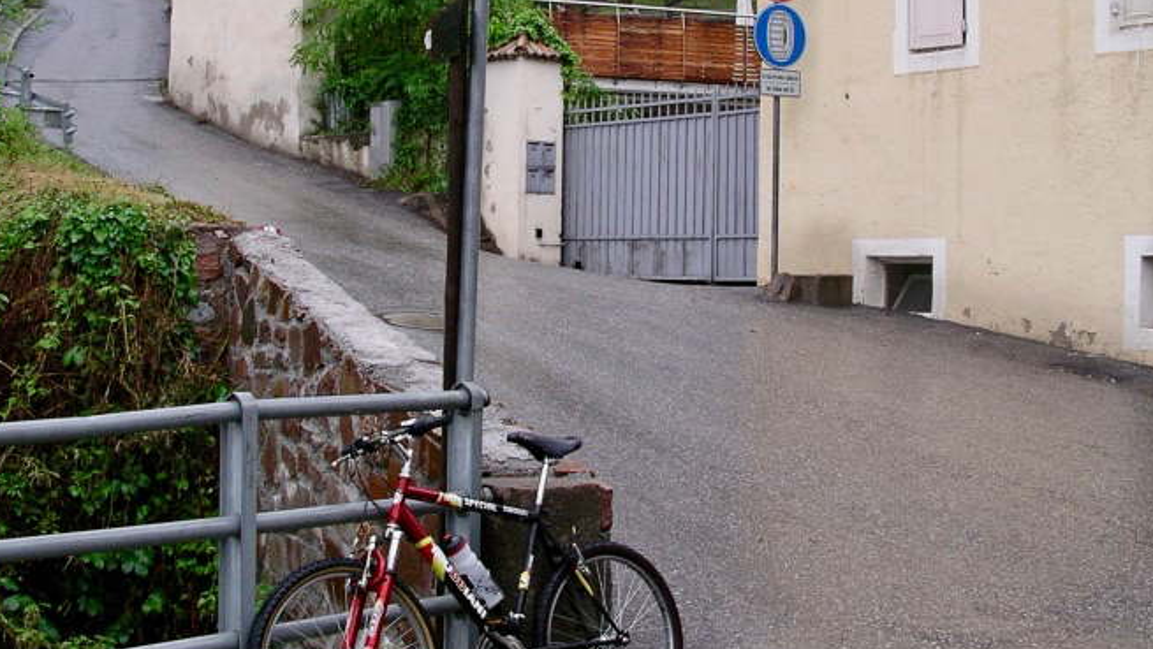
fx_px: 1927
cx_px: 542
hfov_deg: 33.3
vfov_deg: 19.0
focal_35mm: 63
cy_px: 164
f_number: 2.8
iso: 64
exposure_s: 1/125
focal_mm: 7.8
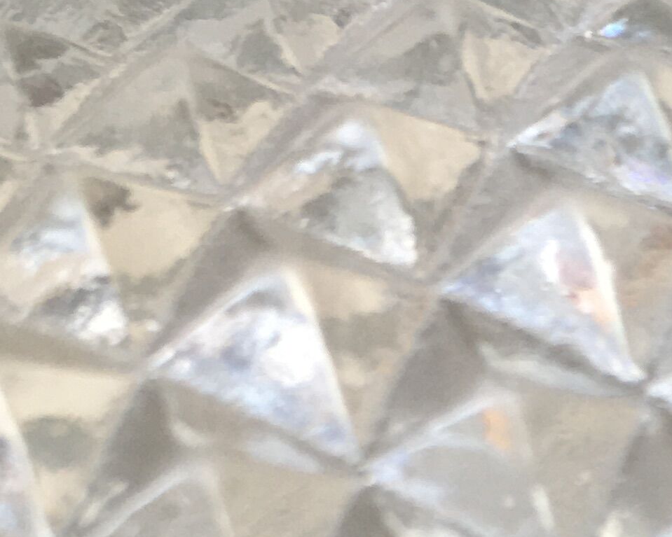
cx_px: 746
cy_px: 859
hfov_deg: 15.7
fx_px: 2367
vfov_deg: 12.2
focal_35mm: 119
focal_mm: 4.15
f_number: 2.2
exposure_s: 1/50
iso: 25
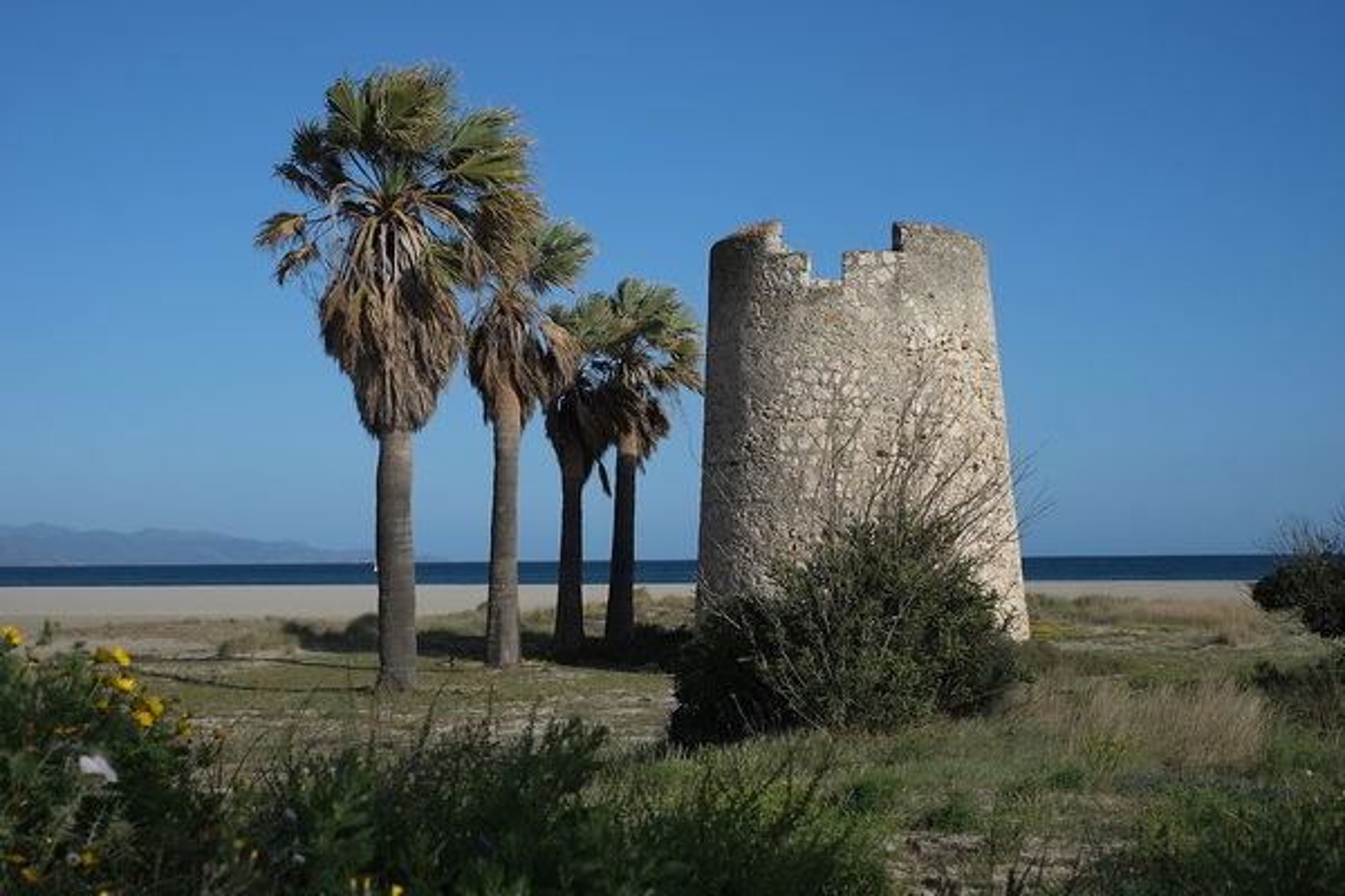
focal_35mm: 53
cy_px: 448
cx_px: 672
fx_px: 1980
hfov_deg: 37.5
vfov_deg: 25.5
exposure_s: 1/1500
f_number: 5.6
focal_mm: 35
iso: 200
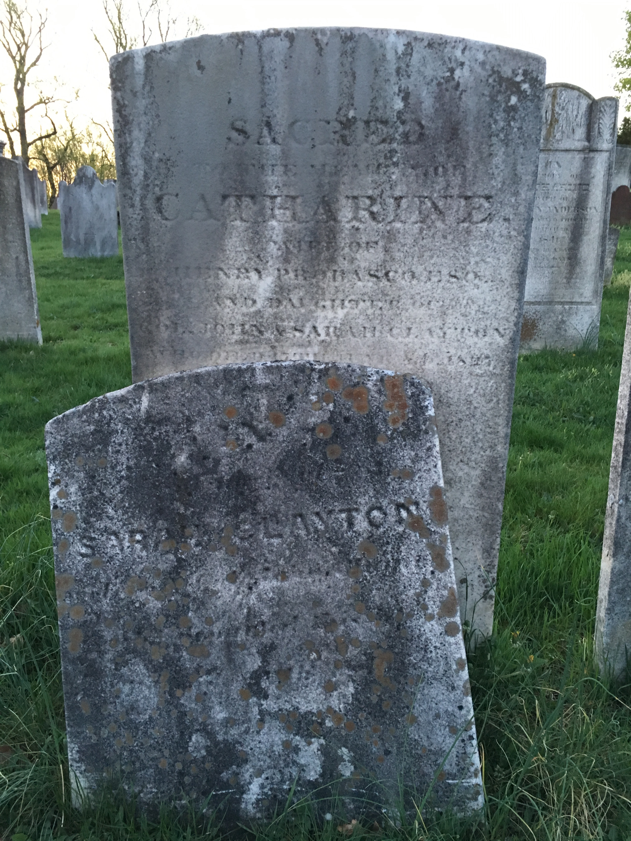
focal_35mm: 29
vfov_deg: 61.7
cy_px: 420
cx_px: 316
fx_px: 705
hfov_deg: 48.2
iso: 125
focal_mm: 4.15
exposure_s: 1/30
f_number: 2.2
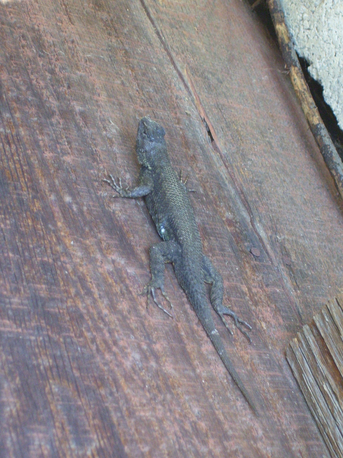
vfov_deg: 17.7
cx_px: 172
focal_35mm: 111
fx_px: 1466
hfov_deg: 13.3
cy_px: 229
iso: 400
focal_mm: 18
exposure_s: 1/45
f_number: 4.6
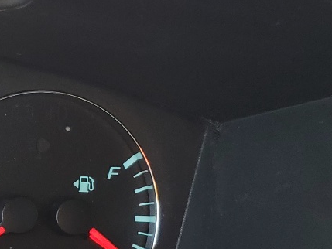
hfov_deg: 16.9
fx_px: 931
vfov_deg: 15.1
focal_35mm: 97
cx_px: -257
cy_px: 213
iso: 51
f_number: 1.5
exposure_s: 1/100
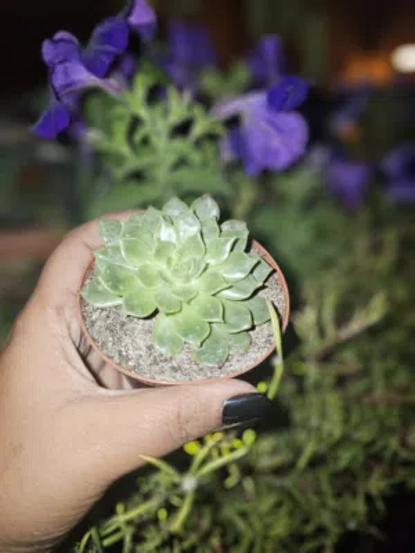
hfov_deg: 58.9
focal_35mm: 23
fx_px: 368
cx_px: 208
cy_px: 276
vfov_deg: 73.9
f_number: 1.7
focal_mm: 6.3
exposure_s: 1/100
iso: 250
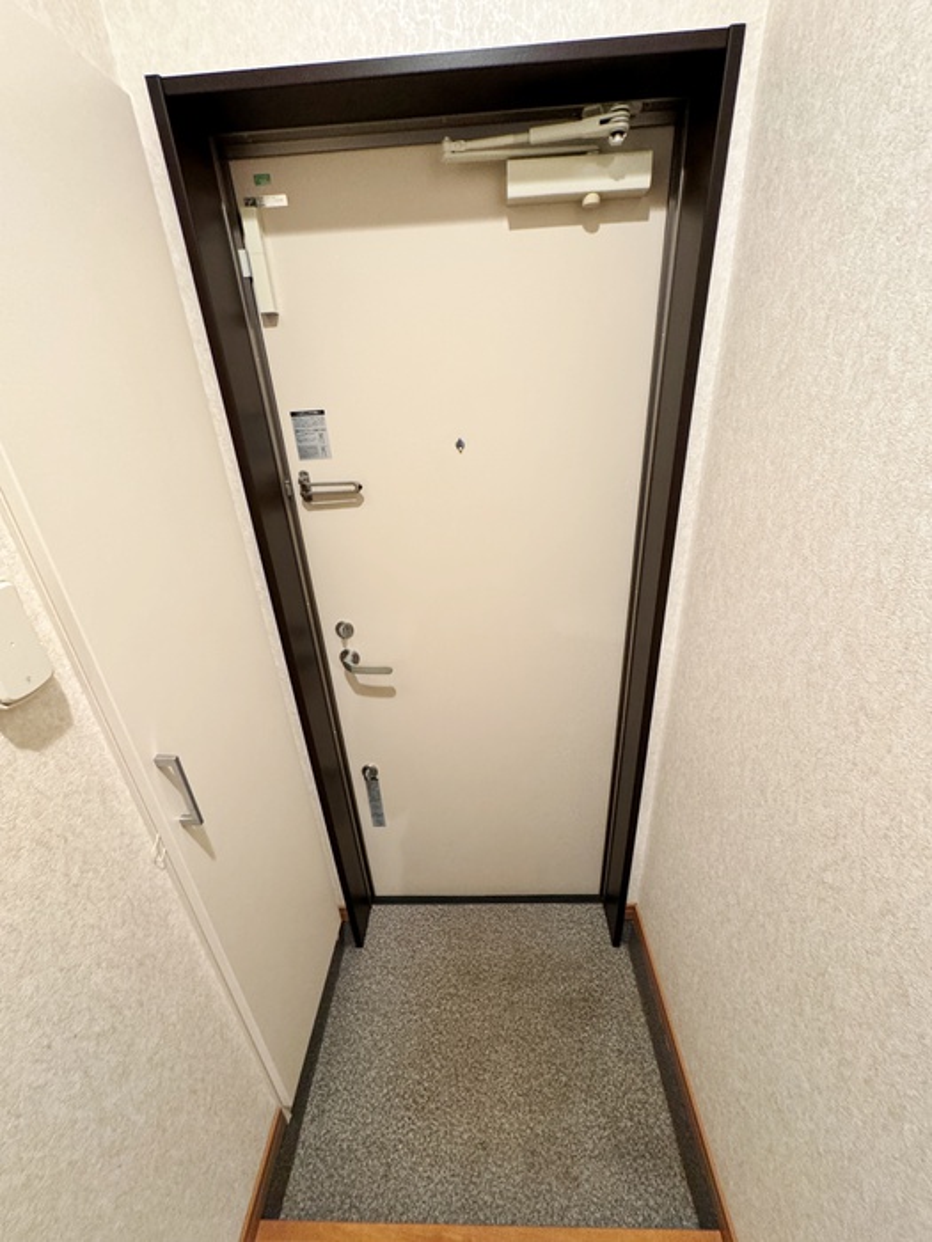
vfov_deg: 102.1
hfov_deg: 85.7
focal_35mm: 14
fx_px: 503
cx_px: 466
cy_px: 621
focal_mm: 2.22
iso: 500
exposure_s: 1/50
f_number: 2.2
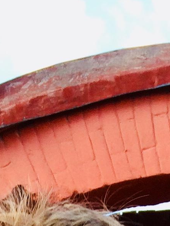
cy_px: 619
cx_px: 81
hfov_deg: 9.3
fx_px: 1048
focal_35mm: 160
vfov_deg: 10.0
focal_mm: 4.15
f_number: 2.2
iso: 32
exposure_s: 1/283
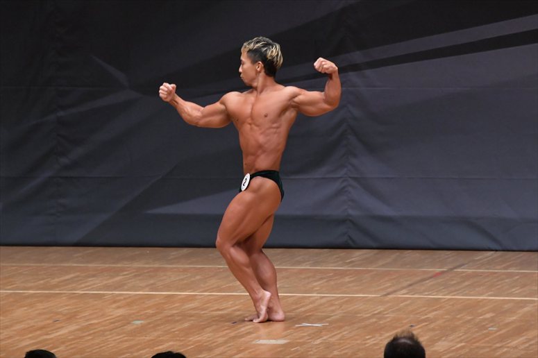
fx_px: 4257
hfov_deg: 7.2
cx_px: 269
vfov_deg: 4.8
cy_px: 179
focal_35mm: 285
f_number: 5.6
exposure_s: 1/400
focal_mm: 190
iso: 6400
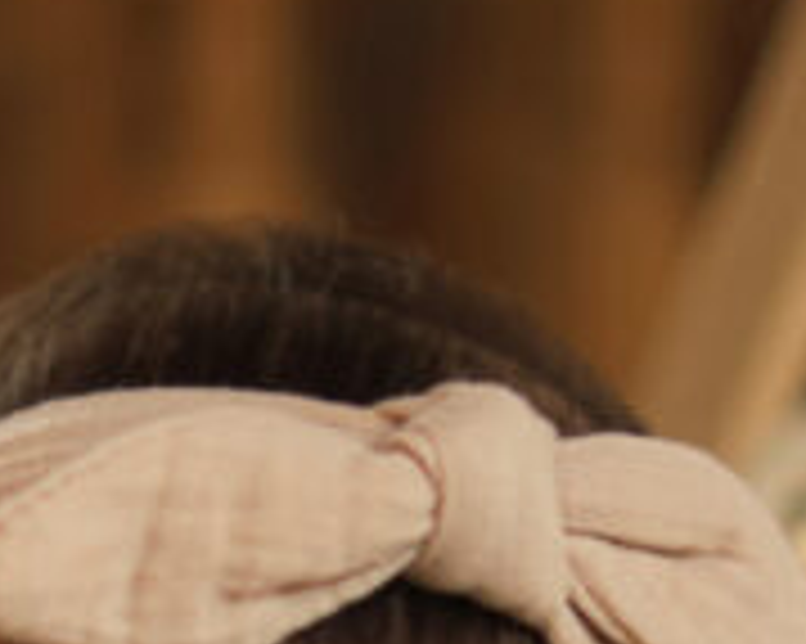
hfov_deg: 6.8
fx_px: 6795
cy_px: 1254
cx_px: 158
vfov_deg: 5.3
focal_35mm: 285
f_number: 1.4
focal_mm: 35
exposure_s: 1/125
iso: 160
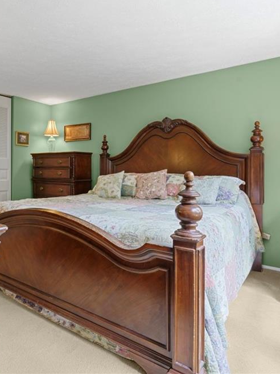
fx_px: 259
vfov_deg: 71.6
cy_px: 180
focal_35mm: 24
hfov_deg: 54.5
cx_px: 75
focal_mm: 16
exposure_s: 1/6
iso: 400
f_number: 8
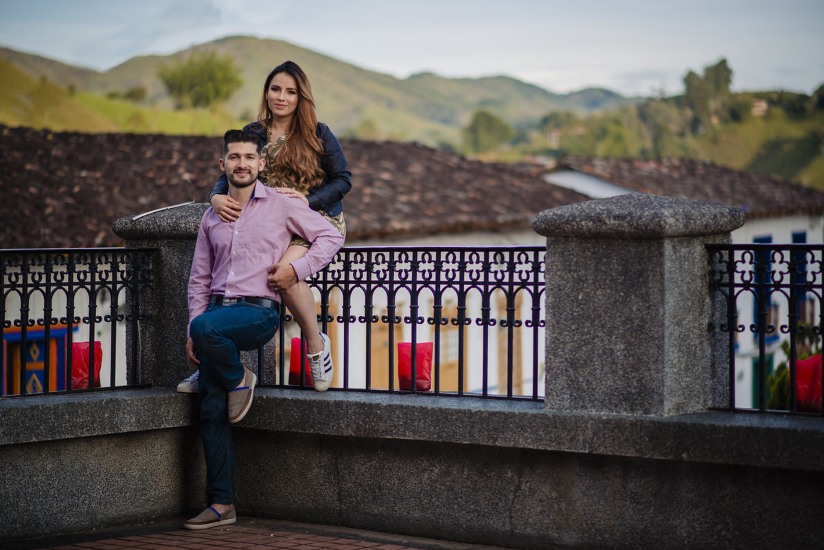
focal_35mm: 85
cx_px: 412
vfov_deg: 16.1
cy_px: 275
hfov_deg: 23.9
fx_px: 1946
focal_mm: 85
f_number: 1.8
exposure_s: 1/640
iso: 100
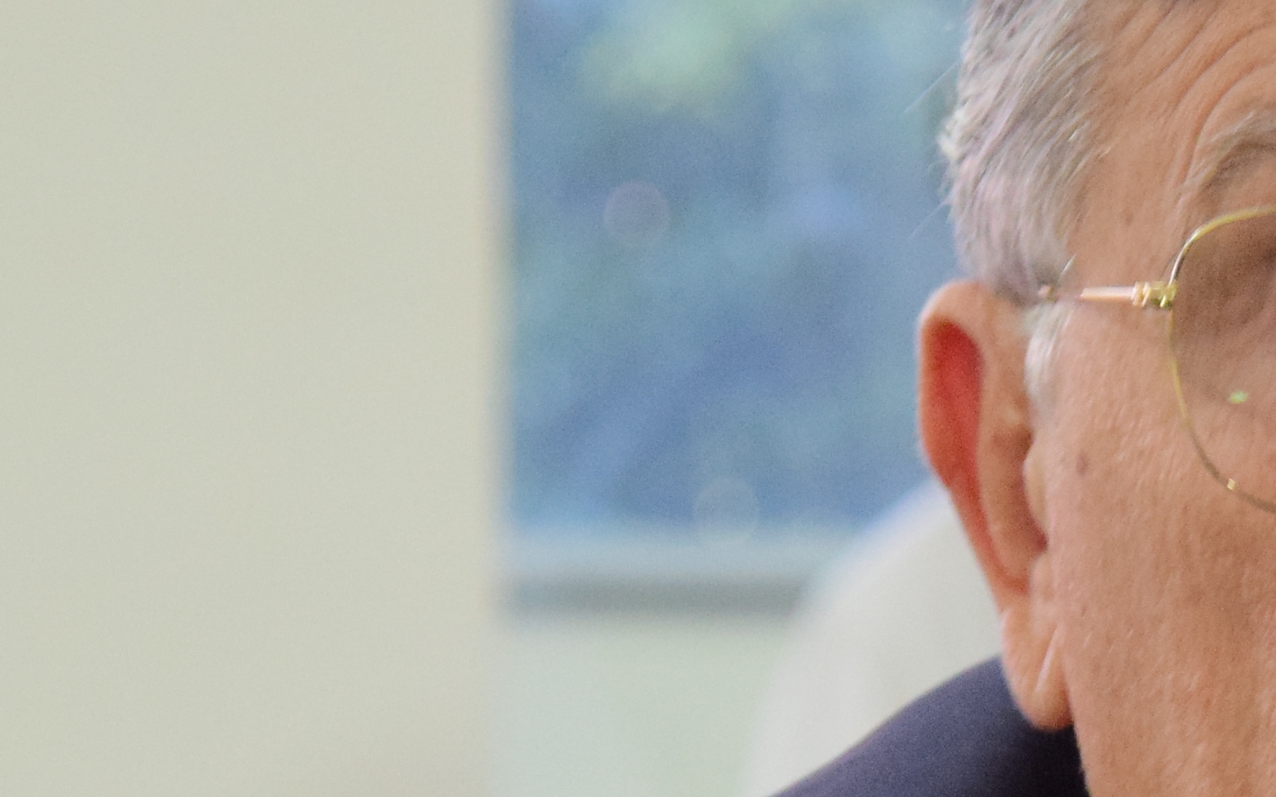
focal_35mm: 650
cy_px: 827
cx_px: 1158
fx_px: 22604
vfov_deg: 2.0
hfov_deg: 3.2
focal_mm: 110
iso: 1600
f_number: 5.6
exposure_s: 1/60
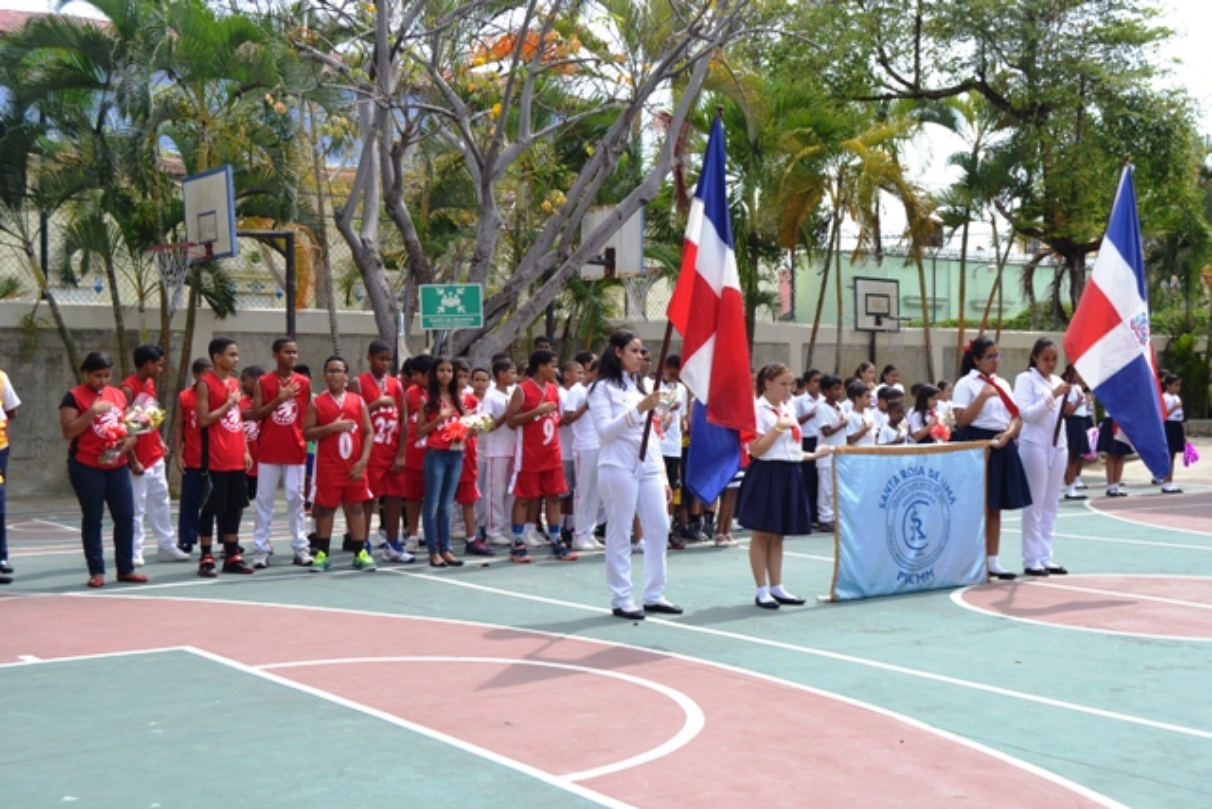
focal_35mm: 46
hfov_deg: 42.3
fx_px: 1566
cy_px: 404
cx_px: 606
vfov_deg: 29.0
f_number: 8
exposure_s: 1/250
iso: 100
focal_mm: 31
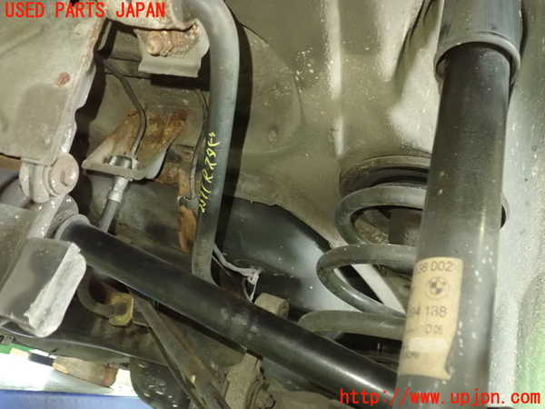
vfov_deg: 46.8
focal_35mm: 30
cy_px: 204
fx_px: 472
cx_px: 272
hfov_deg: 60.0
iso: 1600
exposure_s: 1/30
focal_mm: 5.5
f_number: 2.3
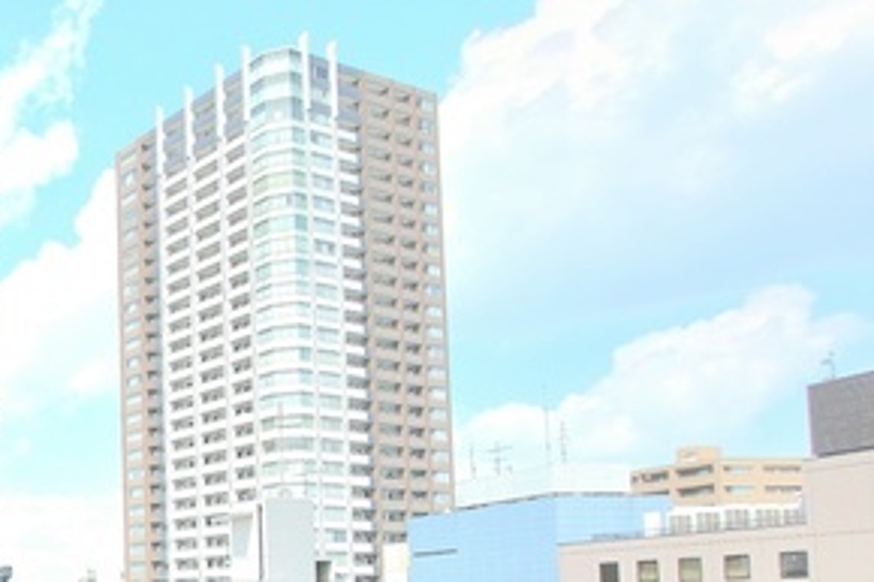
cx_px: -190
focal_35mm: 35
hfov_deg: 38.8
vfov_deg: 34.8
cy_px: 562
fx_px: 849
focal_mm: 2.2
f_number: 1.9
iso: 20
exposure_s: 1/556
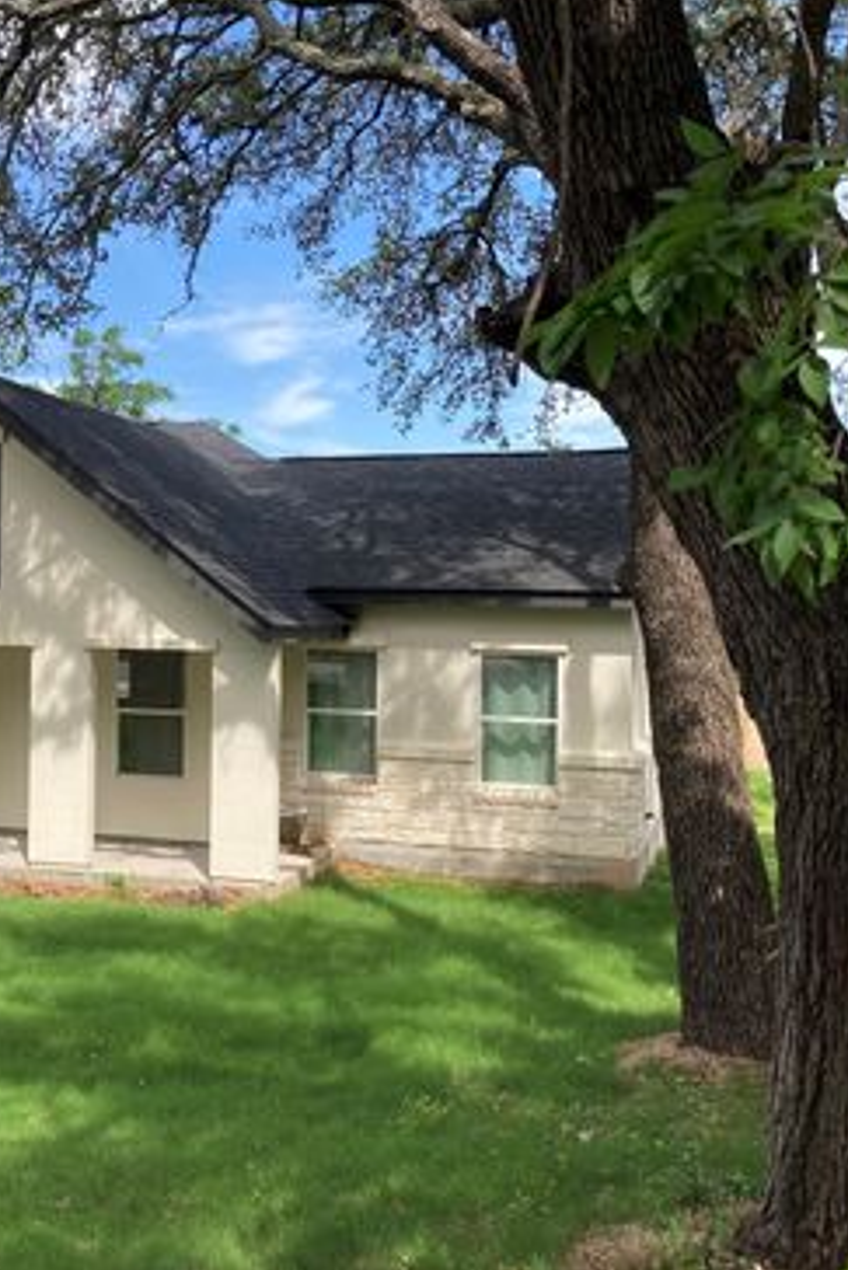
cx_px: 258
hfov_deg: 33.0
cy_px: 623
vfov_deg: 48.4
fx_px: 1412
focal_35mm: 40
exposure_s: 1/842
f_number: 1.8
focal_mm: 3.99
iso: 20
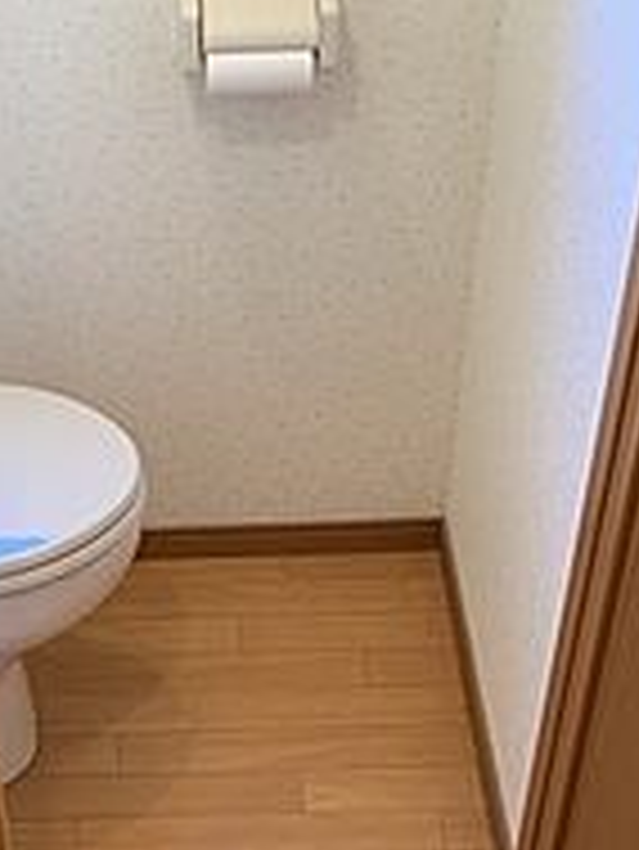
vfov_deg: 27.6
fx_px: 1623
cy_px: 854
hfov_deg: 22.1
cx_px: 189
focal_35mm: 66
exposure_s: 1/60
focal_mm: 4.25
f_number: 1.8
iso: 200
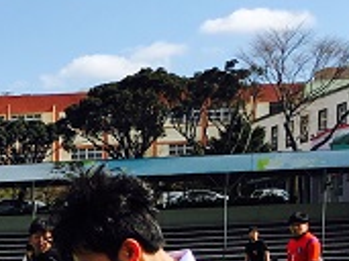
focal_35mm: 119
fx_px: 1199
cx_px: -180
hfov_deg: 15.3
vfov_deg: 11.8
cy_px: 419
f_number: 2.2
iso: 25
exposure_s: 1/1637
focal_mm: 4.15
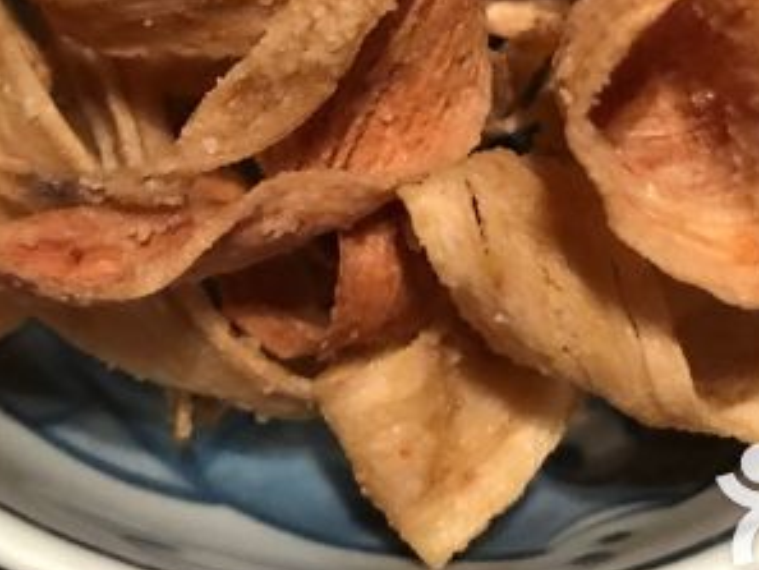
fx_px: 1448
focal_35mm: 66
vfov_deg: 21.3
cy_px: -35
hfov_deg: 29.3
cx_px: 463
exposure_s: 1/4
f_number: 1.8
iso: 100
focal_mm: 3.99
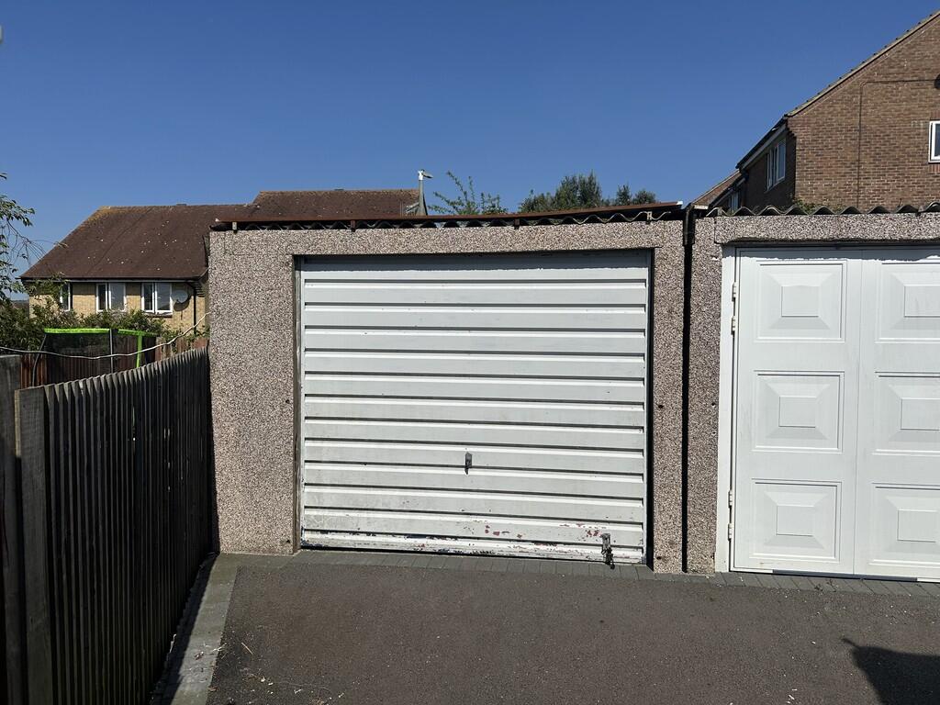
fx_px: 652
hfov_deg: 71.6
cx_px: 470
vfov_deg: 56.8
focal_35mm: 24
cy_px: 352
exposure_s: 1/12048
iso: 80
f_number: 1.78
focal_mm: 6.86
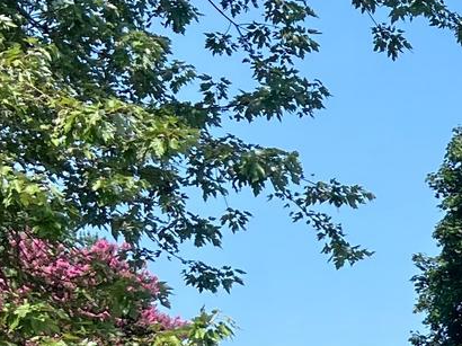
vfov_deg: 10.9
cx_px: 953
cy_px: 541
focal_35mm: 130
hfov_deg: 13.0
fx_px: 1734
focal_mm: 5.7
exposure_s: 1/2632
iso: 50
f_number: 1.5
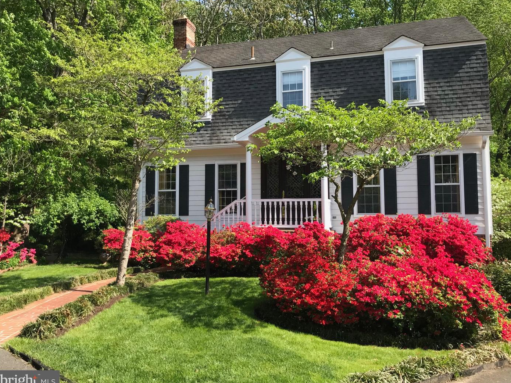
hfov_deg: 61.7
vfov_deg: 48.2
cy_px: 193
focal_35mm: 29
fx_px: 428
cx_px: 260
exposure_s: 1/818
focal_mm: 3.99
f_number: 1.8
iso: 20
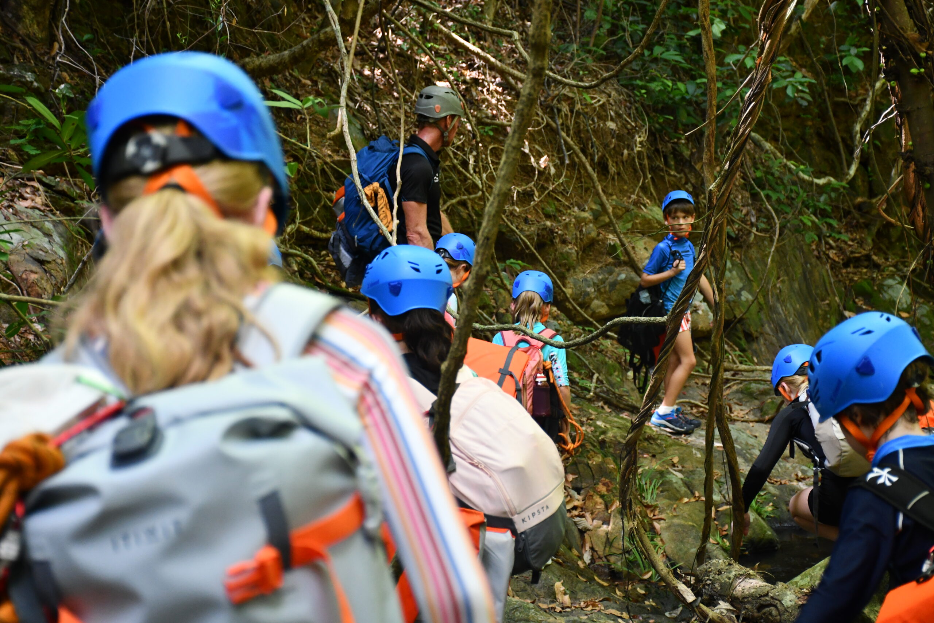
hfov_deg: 24.2
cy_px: 312
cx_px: 467
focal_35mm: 84
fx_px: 2179
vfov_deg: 16.3
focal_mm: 56
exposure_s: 1/125
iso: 1600
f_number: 4.8
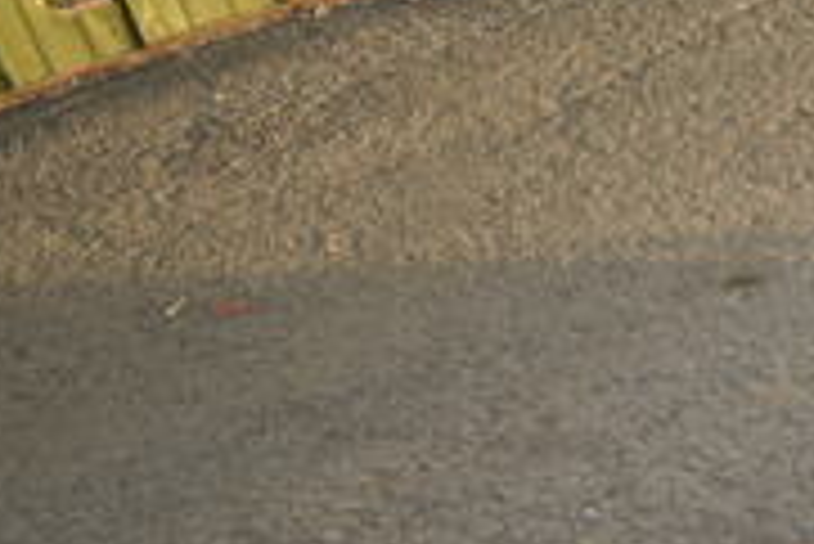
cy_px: 890
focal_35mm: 91
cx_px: 1300
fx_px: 2059
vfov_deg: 13.8
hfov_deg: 19.0
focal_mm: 18
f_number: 3.5
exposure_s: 1/125
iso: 160
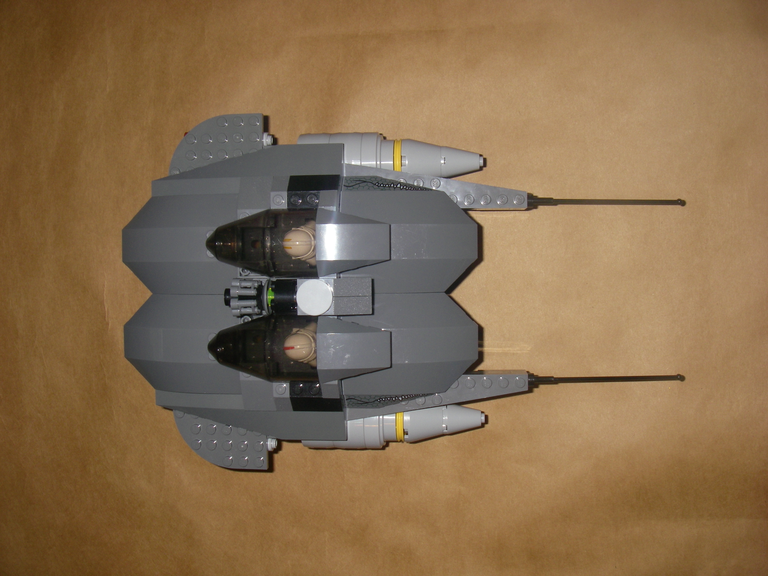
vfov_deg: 37.7
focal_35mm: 38
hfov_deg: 49.0
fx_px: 843
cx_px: 384
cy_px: 288
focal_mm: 6.3
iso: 64
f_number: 6.6
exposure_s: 1/40
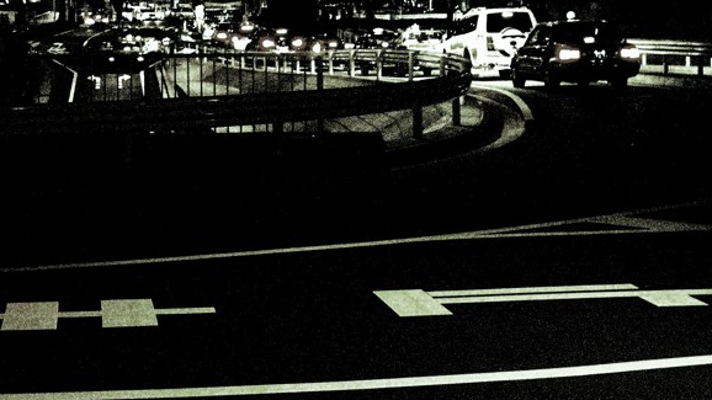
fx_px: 1435
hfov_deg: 27.7
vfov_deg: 15.6
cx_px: 243
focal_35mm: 76
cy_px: -14
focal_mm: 24.2
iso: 800
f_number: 2.8
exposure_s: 1/50
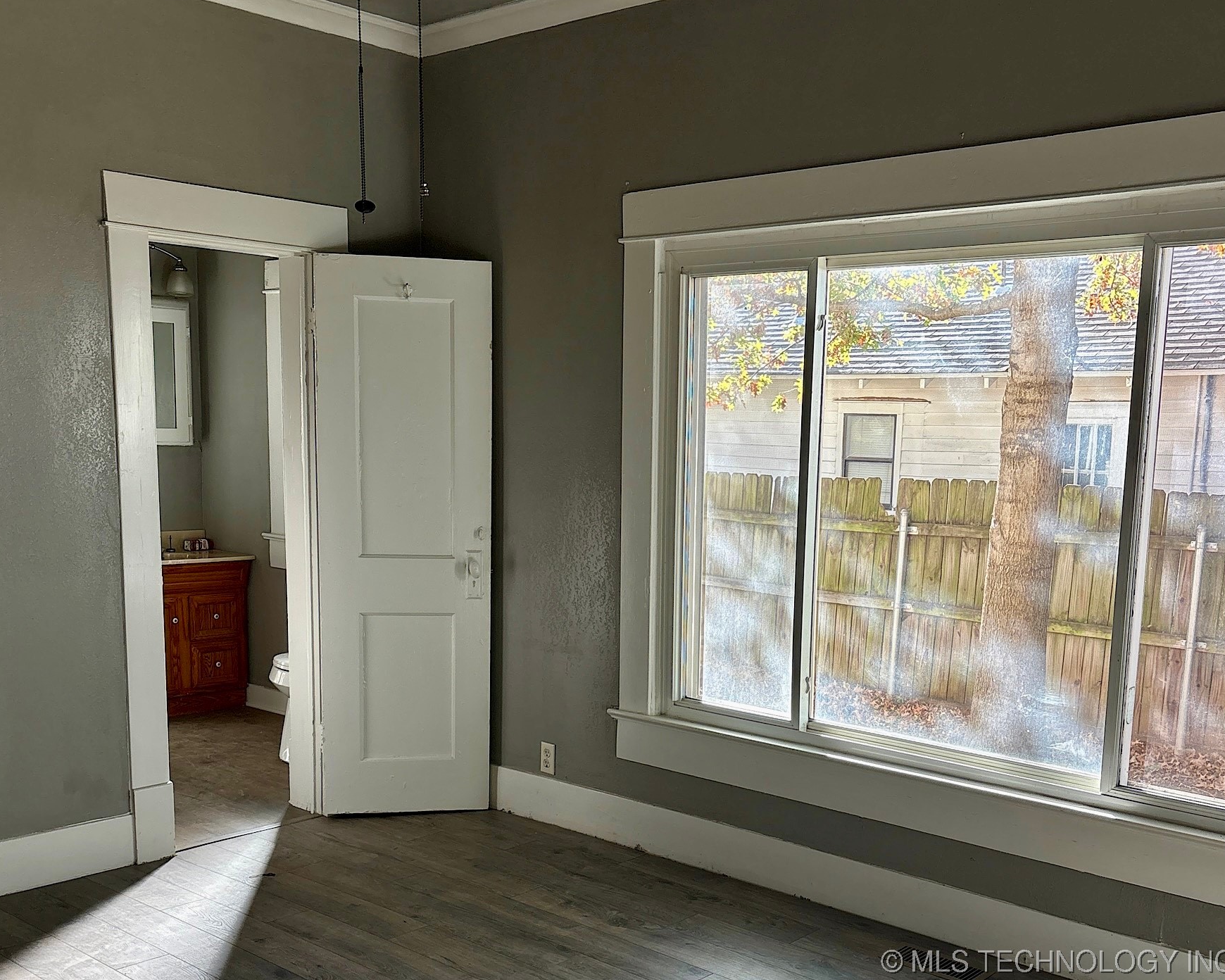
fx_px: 1015
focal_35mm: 28
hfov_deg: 62.2
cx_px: 638
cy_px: 484
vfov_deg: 51.5
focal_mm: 5.96
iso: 100
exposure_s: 1/174
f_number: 1.6
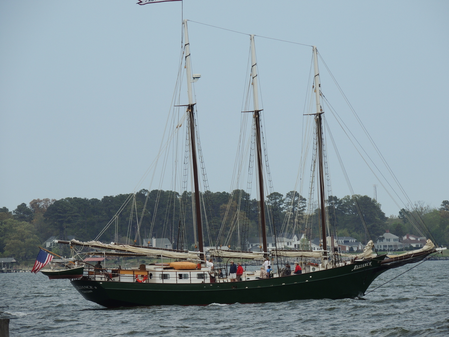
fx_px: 4216
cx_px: 224
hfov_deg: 6.1
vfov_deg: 4.6
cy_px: 168
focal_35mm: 325
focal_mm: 57.9
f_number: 4.8
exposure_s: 1/640
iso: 100
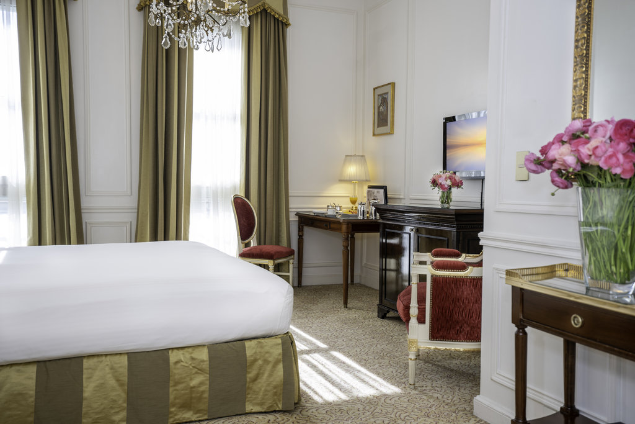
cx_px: 318
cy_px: 212
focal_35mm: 35
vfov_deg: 37.9
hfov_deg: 54.4
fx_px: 617
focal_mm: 35
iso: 100
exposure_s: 1/60
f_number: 4
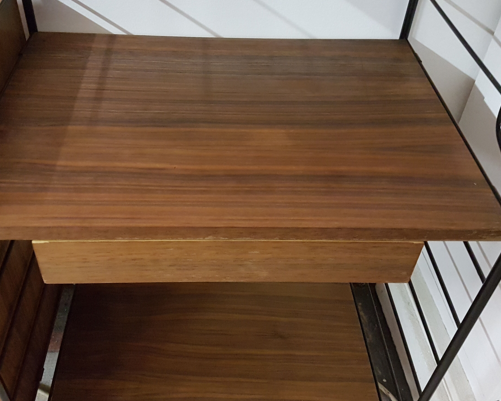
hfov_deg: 62.1
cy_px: 194
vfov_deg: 51.5
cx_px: 231
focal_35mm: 28
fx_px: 415
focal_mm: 4.2
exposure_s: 1/10
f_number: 1.7
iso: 400
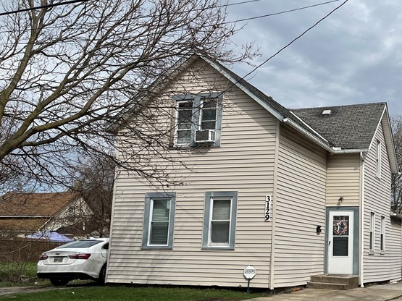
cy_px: 170
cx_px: 364
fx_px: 557
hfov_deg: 37.1
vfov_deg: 30.2
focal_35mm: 48
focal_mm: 5.1
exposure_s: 1/5848
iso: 50
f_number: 1.6
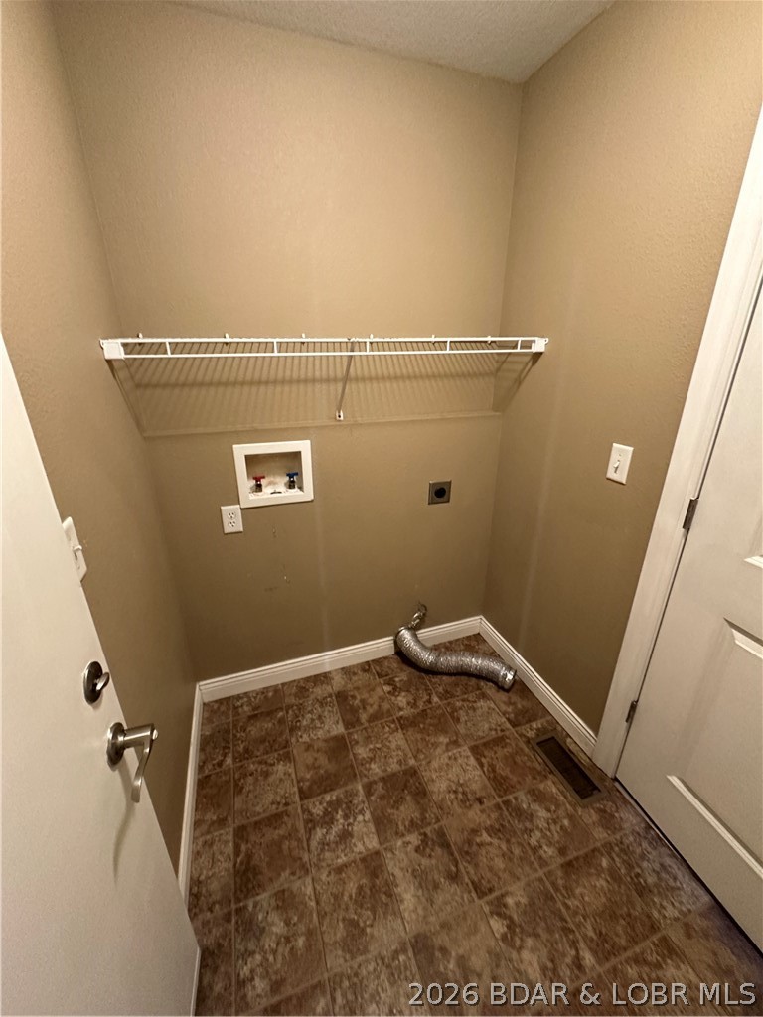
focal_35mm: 14
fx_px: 411
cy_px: 508
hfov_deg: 85.7
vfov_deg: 102.1
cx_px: 382
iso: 500
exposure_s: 1/60
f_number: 2.2
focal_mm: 2.22
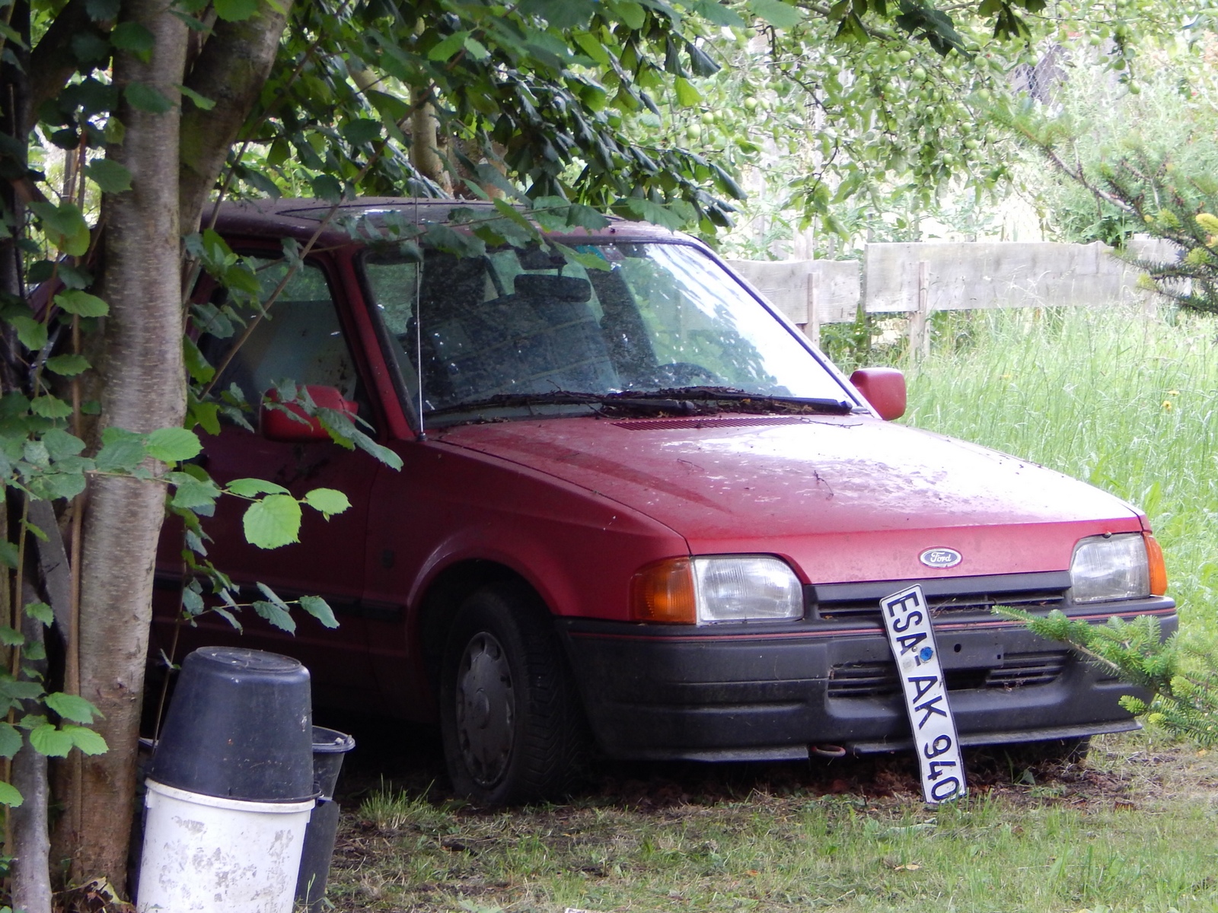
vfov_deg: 8.1
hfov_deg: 10.7
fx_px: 6474
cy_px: 456
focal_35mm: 184
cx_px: 609
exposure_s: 1/30
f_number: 5.3
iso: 180
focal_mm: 32.8
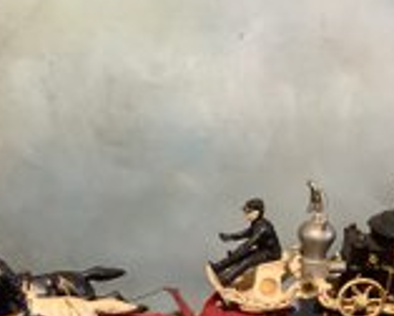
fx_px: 771
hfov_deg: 28.7
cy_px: 255
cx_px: 192
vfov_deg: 22.9
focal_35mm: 66
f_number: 2.4
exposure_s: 1/33
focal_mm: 3.3
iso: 320
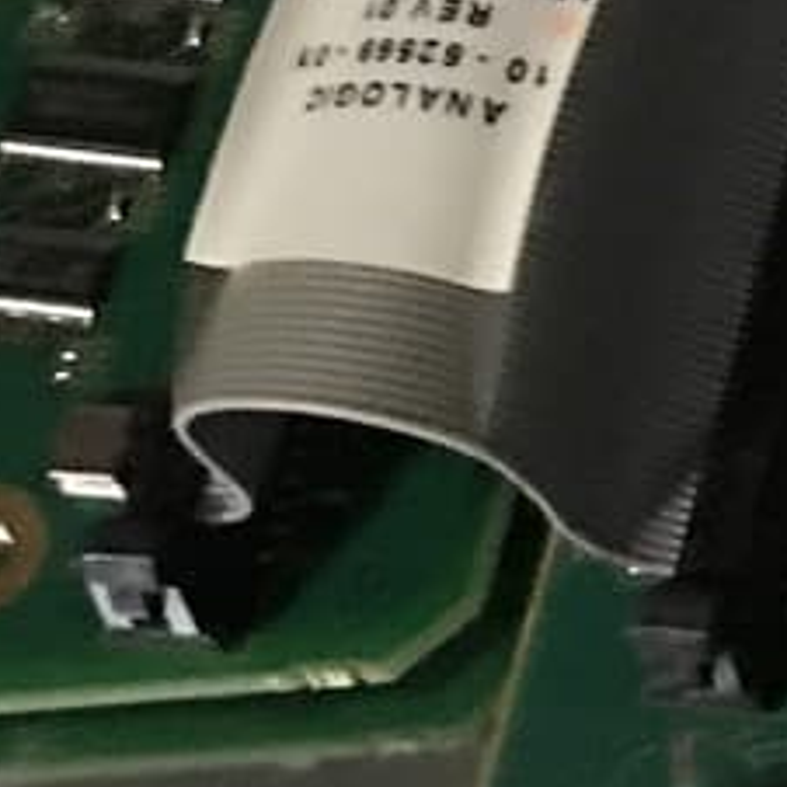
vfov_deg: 10.0
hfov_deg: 8.5
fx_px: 4501
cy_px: 345
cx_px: 2312
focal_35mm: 175
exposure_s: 1/4
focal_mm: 3.99
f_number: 1.8
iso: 100
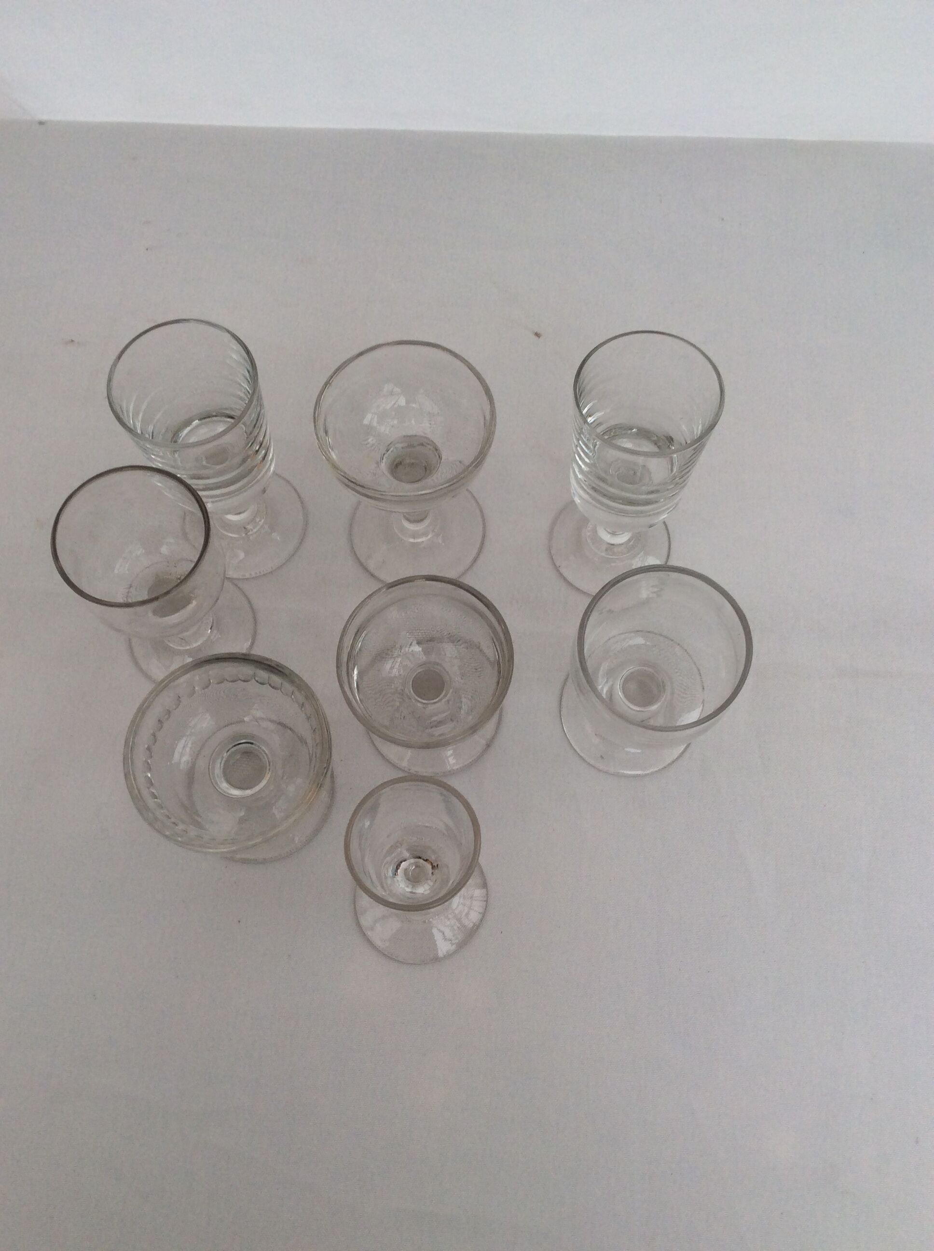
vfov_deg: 56.9
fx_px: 1154
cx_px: 467
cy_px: 626
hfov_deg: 44.1
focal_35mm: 32
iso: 32
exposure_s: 1/120
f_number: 2.4
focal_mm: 3.3
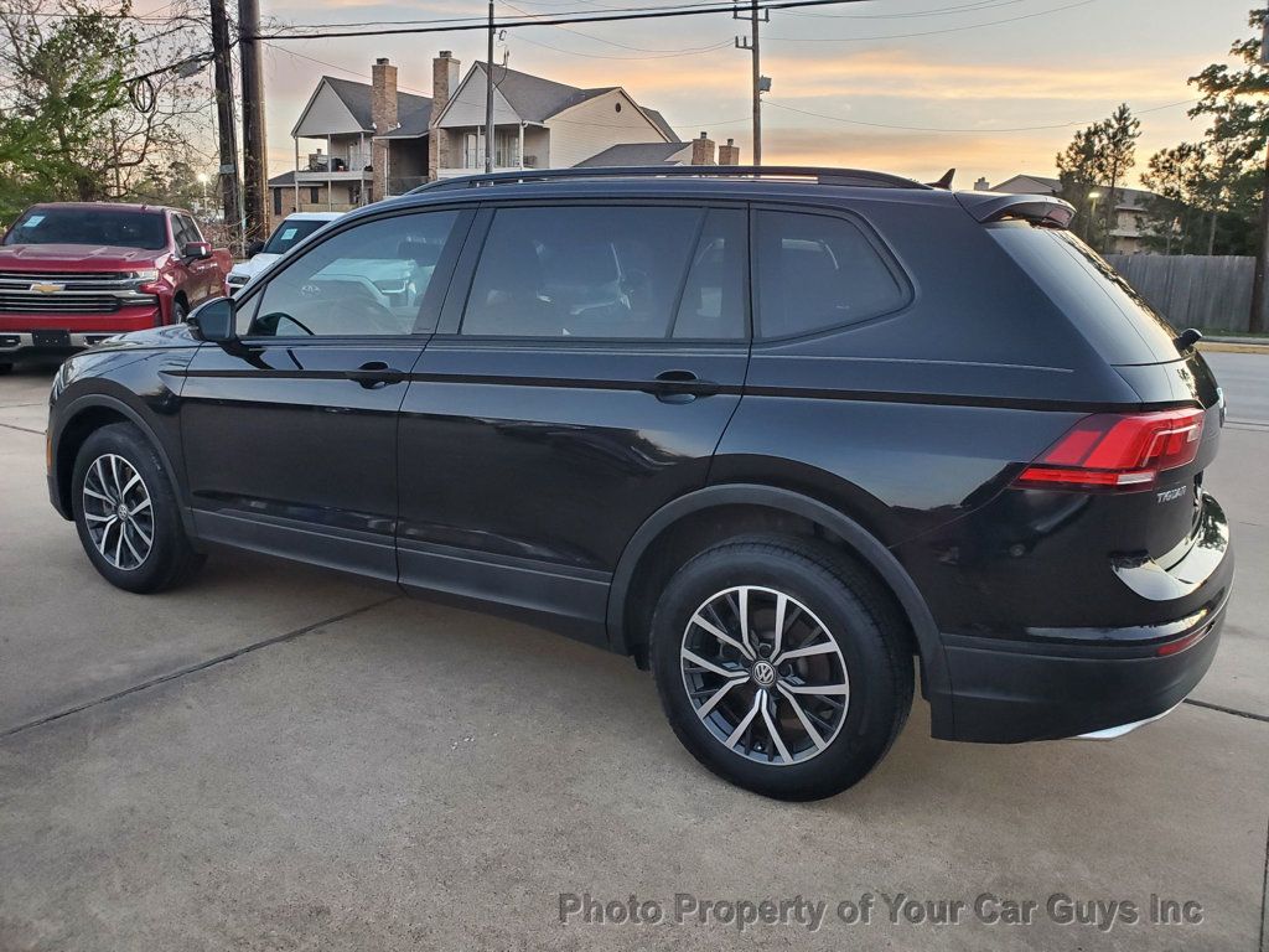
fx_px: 953
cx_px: 634
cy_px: 476
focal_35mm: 26
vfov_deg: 53.1
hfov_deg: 67.3
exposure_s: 1/86
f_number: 2.4
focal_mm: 4.3
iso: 320
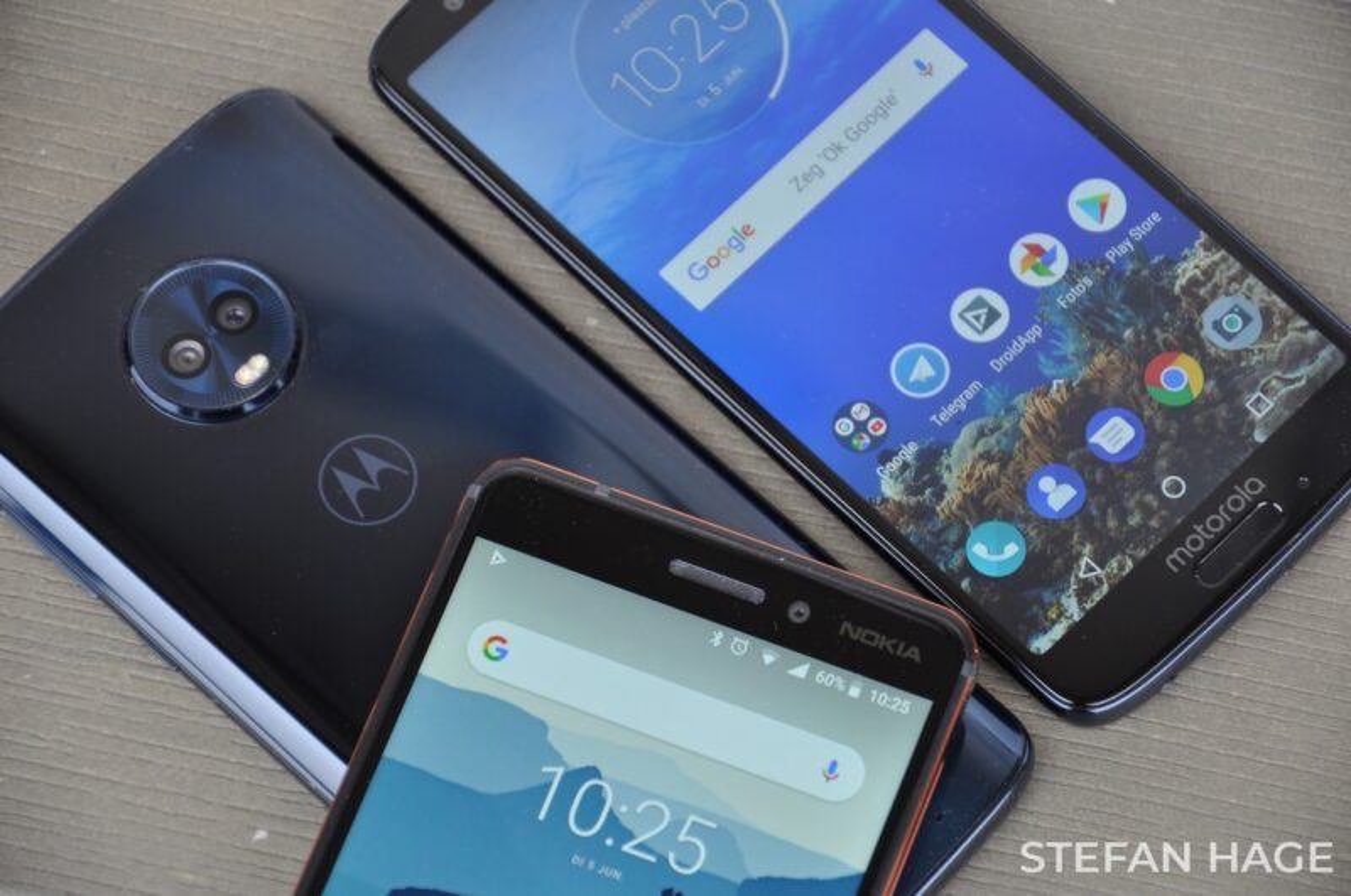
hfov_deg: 13.1
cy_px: 448
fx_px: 5902
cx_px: 676
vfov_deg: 8.7
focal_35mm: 158
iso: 400
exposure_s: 1/80
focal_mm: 105
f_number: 5.6
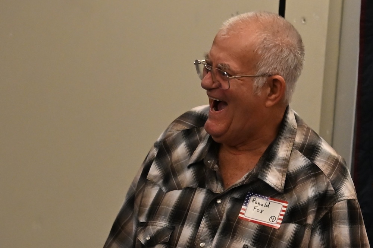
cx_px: 186
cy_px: 124
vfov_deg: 10.5
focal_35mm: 130
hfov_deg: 15.8
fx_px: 1346
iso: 2200
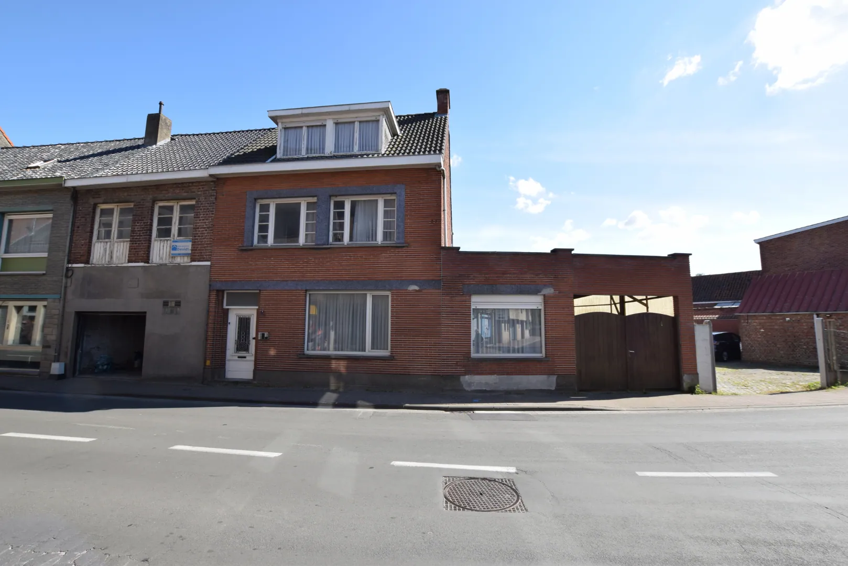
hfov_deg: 100.4
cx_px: 424
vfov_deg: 77.4
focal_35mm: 15
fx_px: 353
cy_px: 283
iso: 100
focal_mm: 10
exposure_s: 1/100
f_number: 9
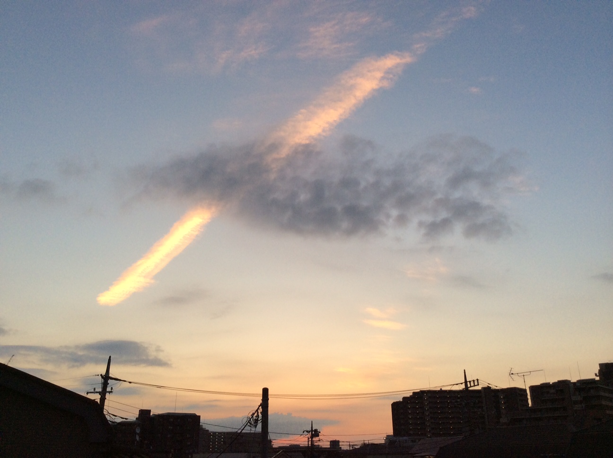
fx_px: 584
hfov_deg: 55.4
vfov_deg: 42.8
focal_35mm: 33
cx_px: 306
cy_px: 229
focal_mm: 3.3
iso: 50
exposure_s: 1/120
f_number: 2.4
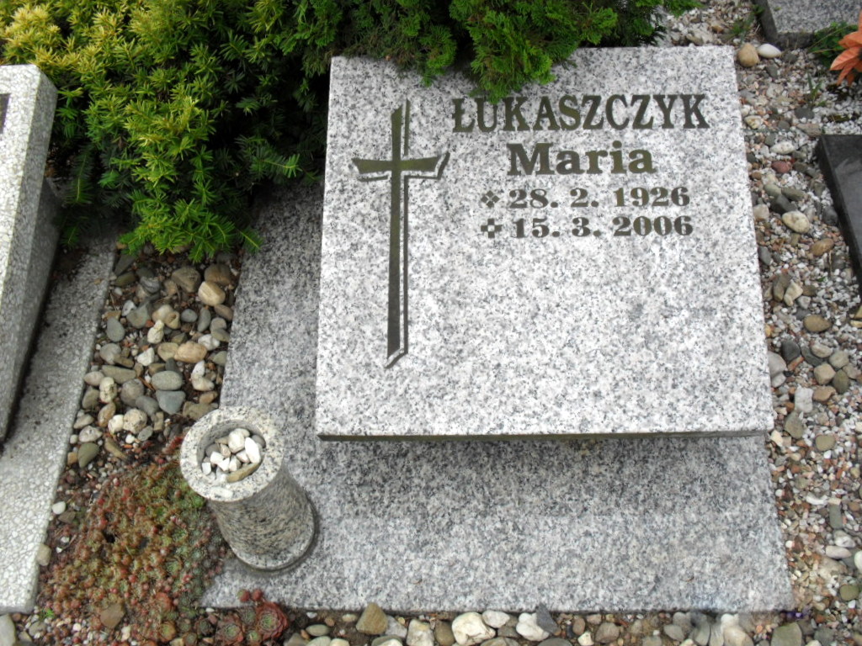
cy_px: 323
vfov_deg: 40.7
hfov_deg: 52.6
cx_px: 431
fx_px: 872
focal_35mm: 35
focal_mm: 6.3
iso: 100
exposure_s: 1/500
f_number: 3.2
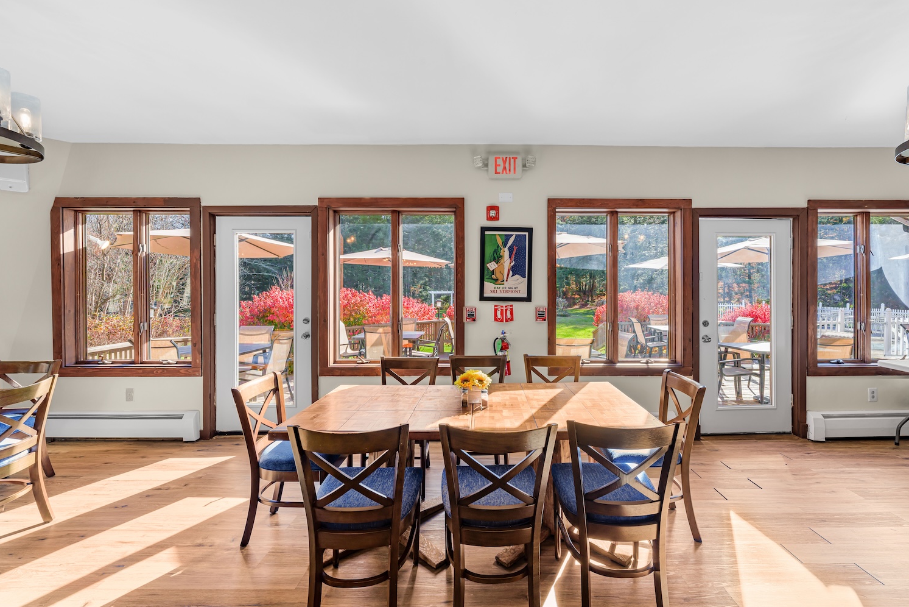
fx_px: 379
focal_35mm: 15
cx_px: 485
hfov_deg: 100.2
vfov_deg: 77.3
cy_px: 303
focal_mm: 14
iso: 250
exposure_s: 1/15
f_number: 9
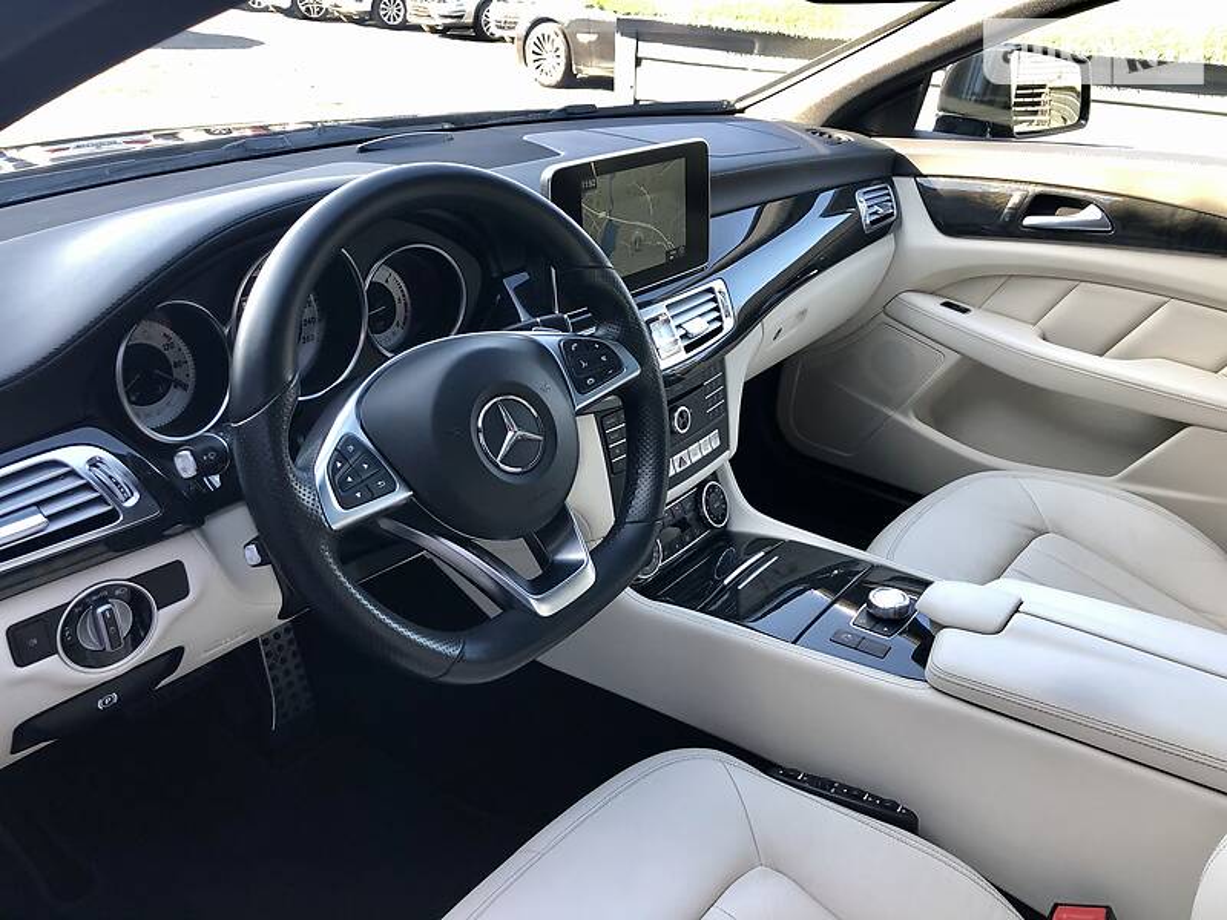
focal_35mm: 28
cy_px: 460
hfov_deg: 63.4
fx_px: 992
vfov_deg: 49.7
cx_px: 614
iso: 25
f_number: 1.8
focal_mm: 4
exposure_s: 1/50
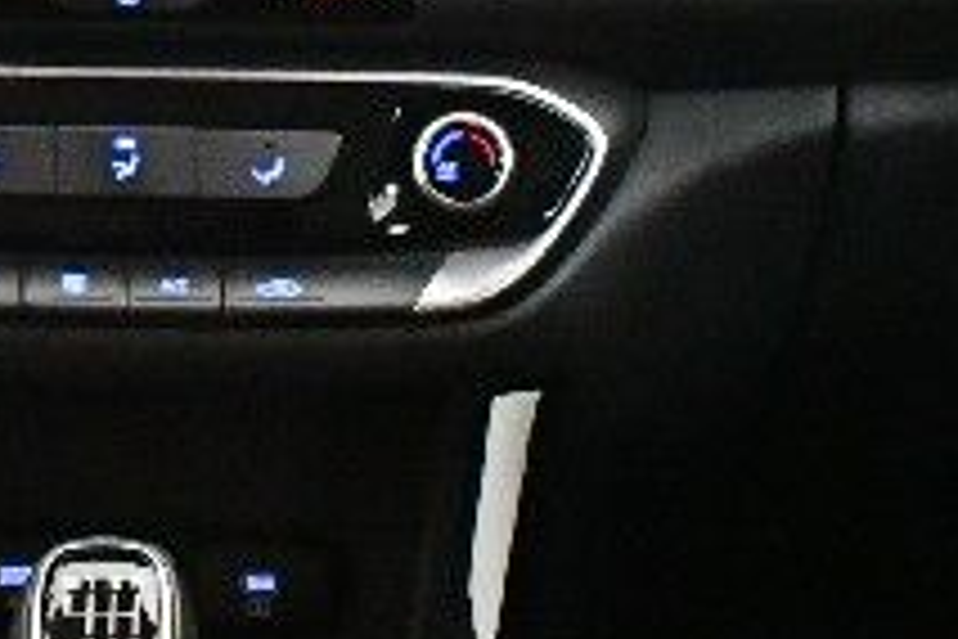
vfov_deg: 10.5
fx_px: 3459
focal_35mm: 130
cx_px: 112
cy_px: 218
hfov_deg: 15.6
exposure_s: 1/60
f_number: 3.5
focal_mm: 18
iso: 12800
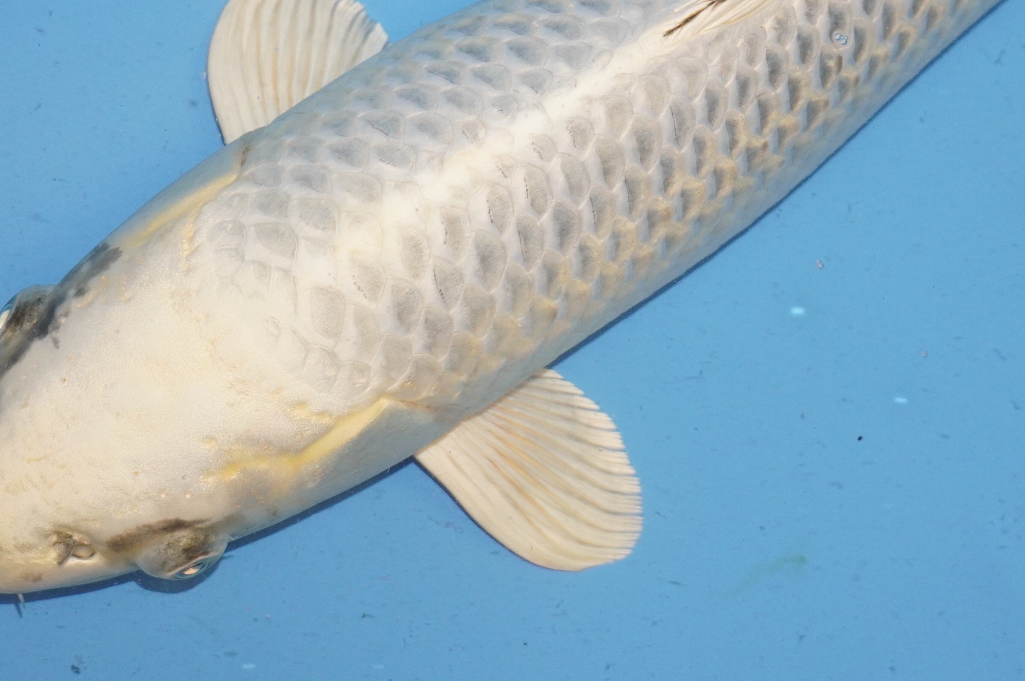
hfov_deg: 19.6
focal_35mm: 104
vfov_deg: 13.1
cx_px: 738
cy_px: 146
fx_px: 2955
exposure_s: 1/160
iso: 1250
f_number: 4.5
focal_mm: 39
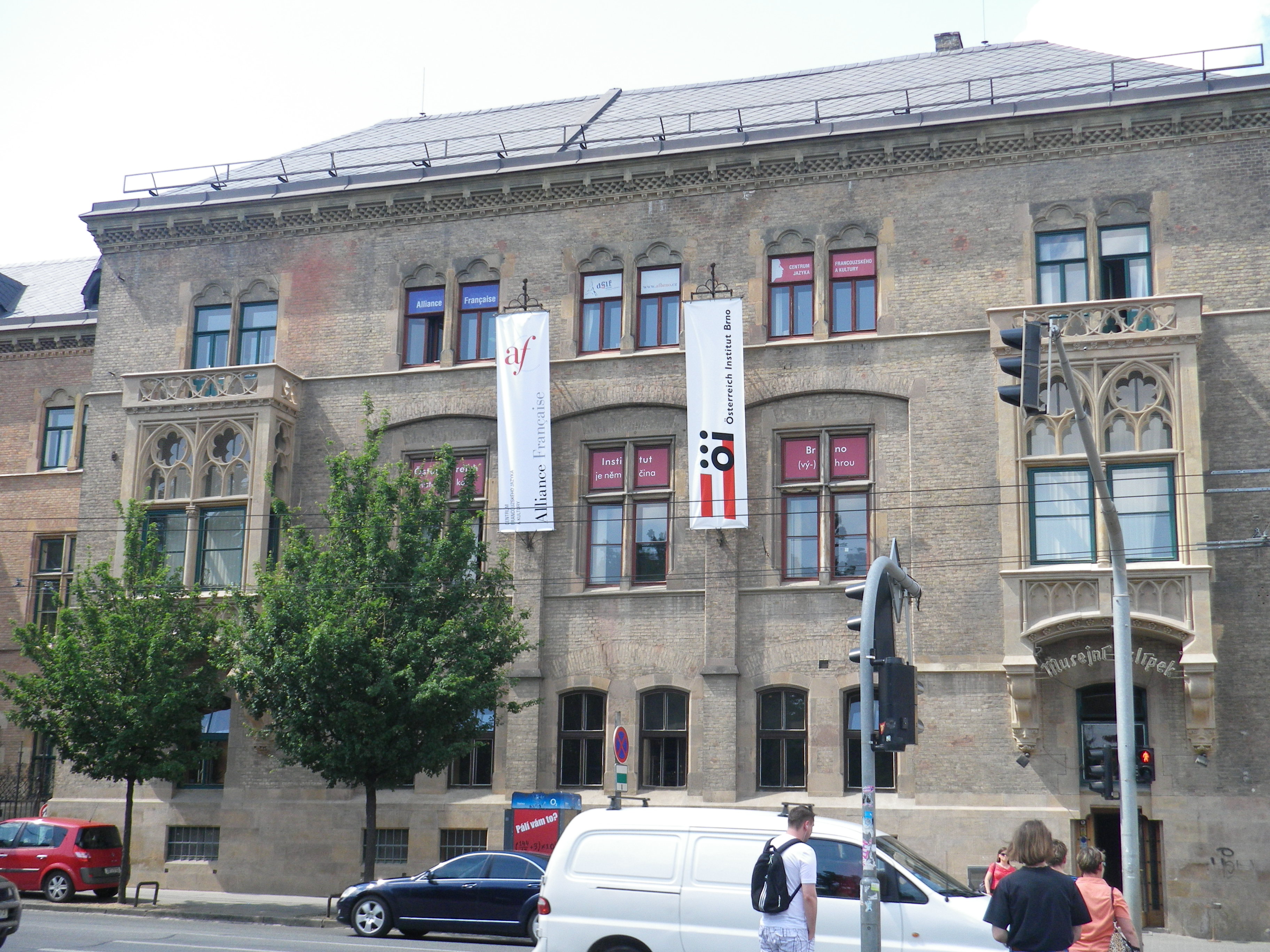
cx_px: 635
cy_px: 476
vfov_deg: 32.9
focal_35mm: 44
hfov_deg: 42.9
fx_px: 1614
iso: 80
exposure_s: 1/320
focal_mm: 7.9
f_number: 3.9
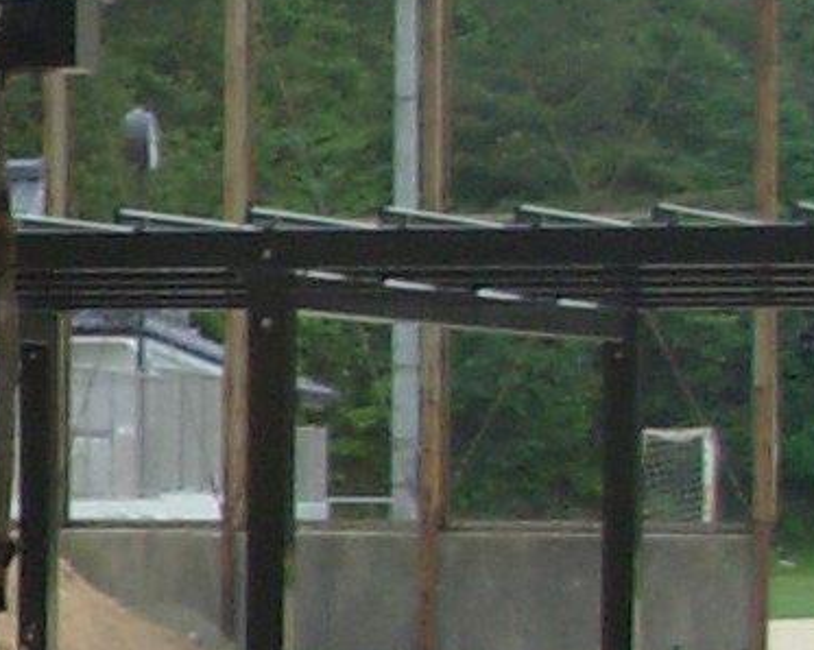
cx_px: -1460
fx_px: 6742
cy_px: 879
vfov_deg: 5.5
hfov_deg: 6.4
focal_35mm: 280
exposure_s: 1/342
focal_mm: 6.3
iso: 50
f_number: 2.9
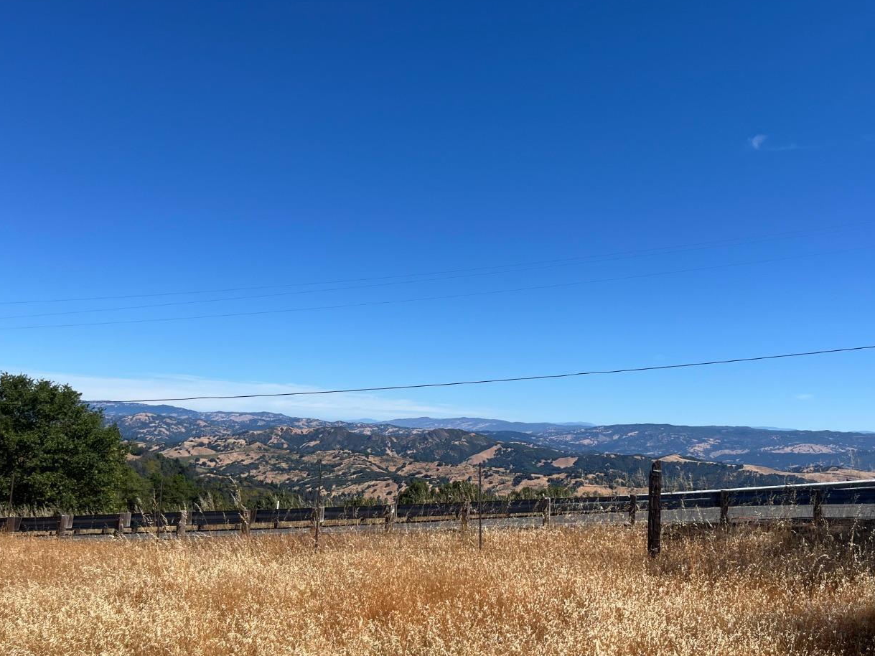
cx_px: 462
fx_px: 809
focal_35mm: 32
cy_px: 337
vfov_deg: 44.1
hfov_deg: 56.8
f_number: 1.6
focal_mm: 5.1
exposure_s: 1/4651
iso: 50
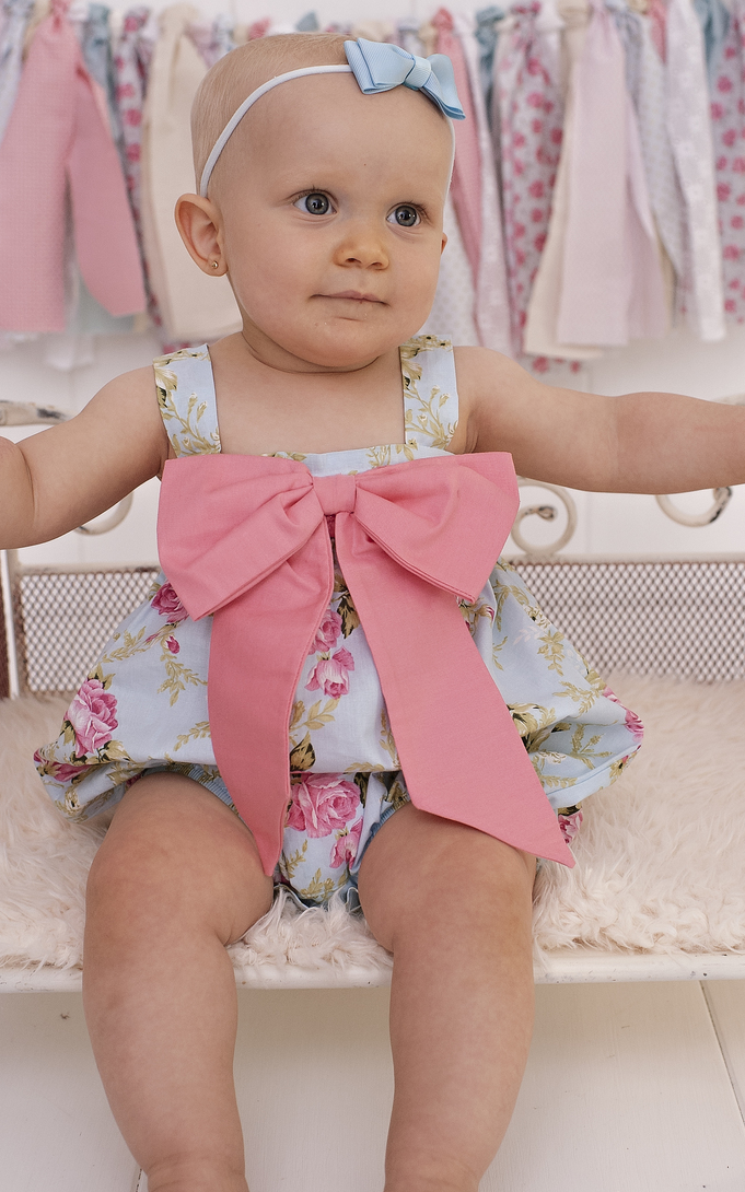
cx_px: 387
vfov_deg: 34.5
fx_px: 1917
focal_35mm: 59
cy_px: 513
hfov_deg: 22.0
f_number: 3.5
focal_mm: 35
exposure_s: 1/250
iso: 500
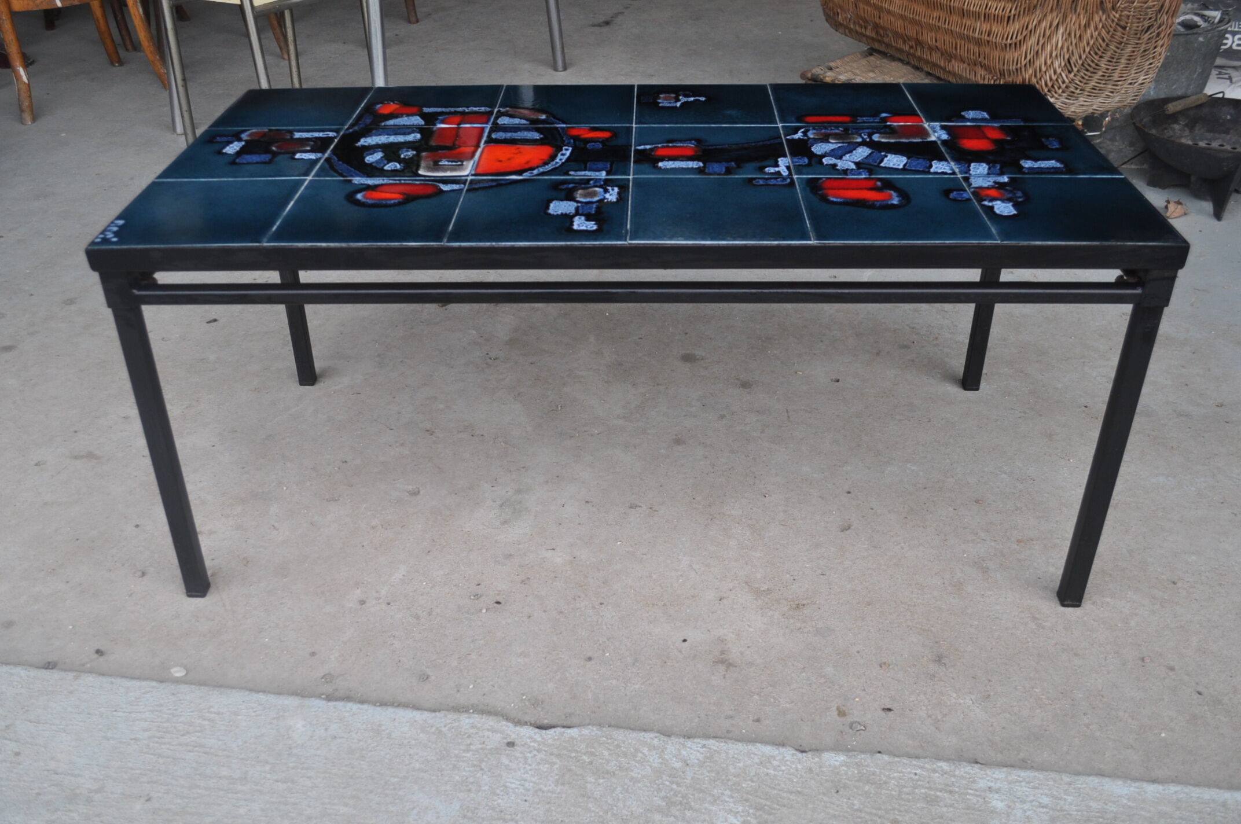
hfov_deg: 57.3
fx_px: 1136
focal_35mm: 33
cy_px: 412
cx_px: 620
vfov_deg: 39.9
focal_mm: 22
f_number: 5
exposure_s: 1/100
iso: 400
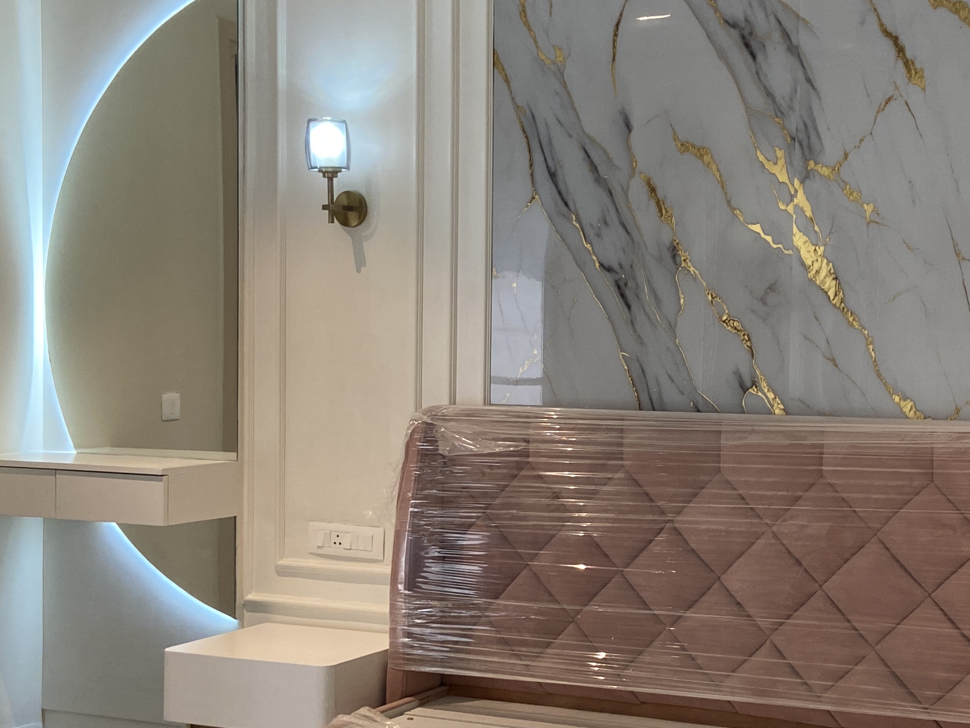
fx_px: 1626
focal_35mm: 58
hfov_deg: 33.0
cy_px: 438
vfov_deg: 25.2
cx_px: 644
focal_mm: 4.25
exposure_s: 1/100
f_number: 1.8
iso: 125
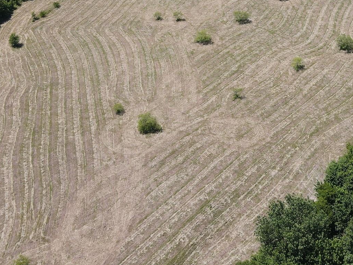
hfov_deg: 39.3
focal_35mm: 48
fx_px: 489
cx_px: 224
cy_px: 4
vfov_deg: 28.5
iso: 100
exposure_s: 1/500
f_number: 2.8
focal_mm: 4.5
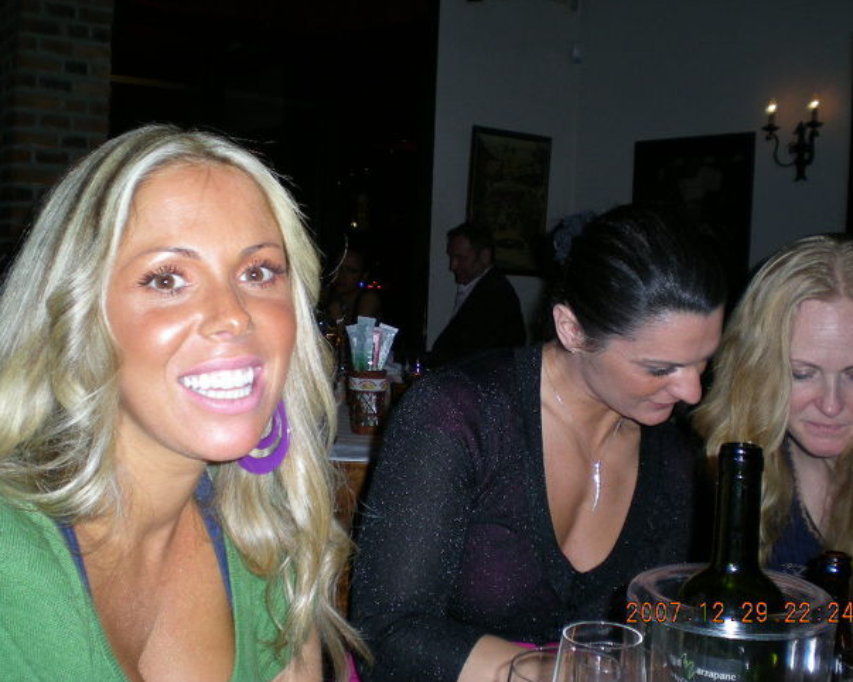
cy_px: 340
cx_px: 458
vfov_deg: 37.3
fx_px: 1009
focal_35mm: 40
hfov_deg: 45.8
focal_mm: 6.3
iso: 51
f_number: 3.1
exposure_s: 1/60
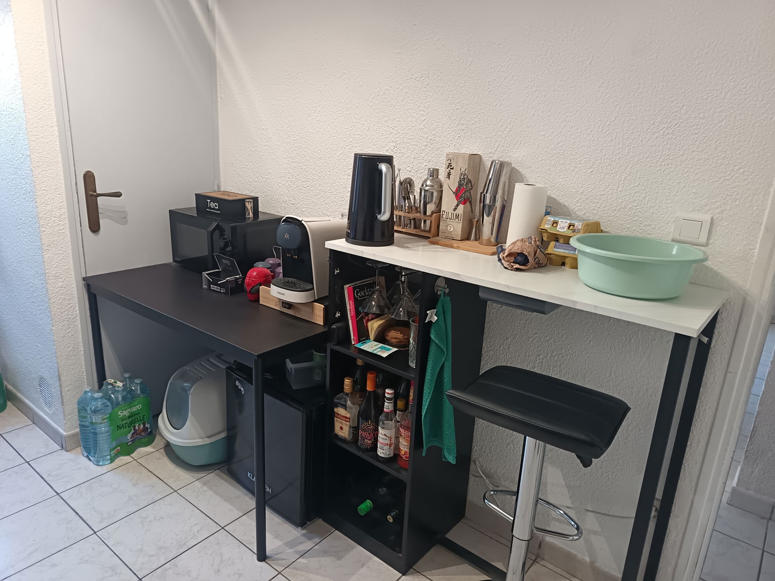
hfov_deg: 71.6
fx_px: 537
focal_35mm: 24
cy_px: 290
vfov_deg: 56.8
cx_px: 388
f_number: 1.75
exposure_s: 1/33.3
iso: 857
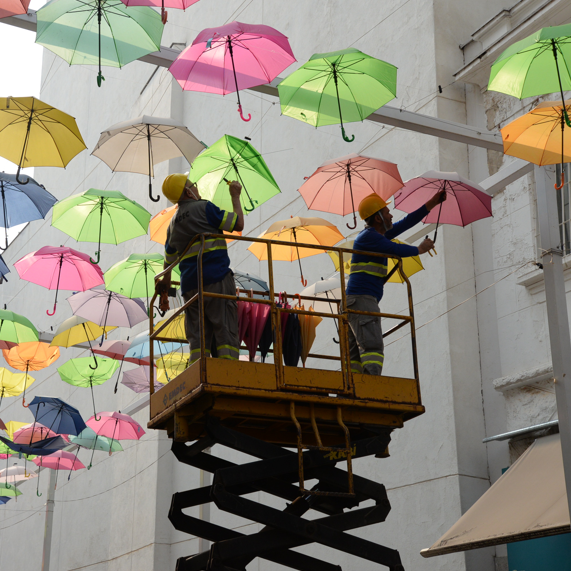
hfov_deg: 27.5
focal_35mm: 62
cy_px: 283
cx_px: 178
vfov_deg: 27.7
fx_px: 1157
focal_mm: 48
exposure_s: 1/1250
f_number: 7.1
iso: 1000
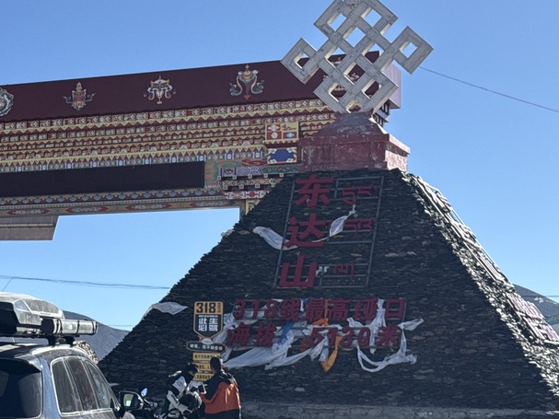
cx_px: 156
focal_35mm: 81
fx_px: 1308
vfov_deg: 18.2
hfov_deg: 23.9
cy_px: 252
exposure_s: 1/4329
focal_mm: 6.76
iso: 64
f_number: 1.78
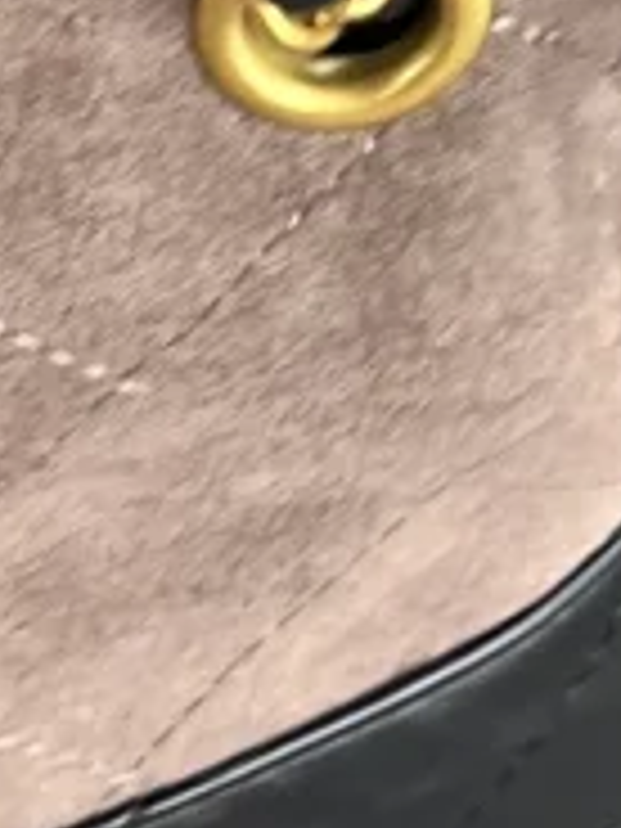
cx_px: -626
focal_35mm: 204
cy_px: 1264
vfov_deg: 9.4
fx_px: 4880
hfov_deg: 7.0
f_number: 1.6
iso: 125
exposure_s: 1/121
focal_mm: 5.1
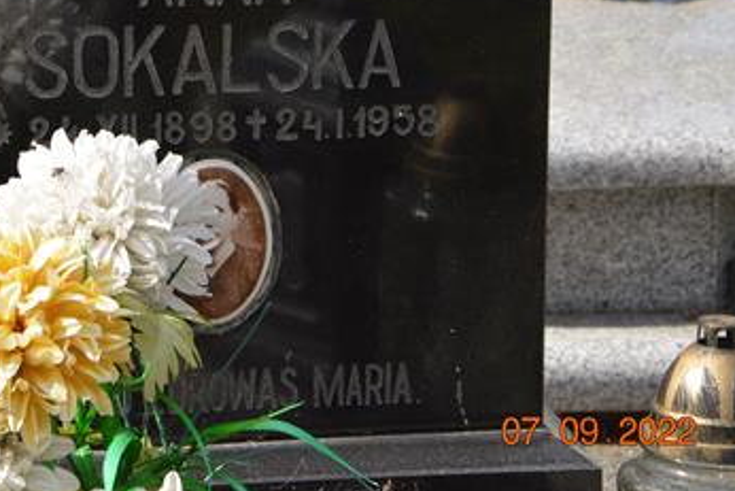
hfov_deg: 10.6
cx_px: 144
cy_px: 47
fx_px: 3962
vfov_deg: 7.1
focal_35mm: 194
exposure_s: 1/200
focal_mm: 70
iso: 100
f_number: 8
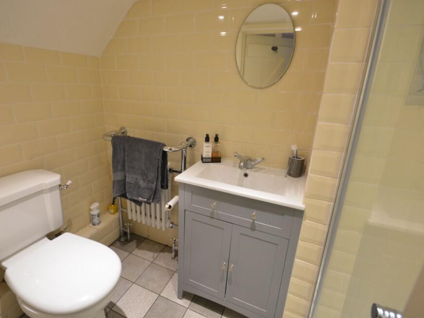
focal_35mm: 17
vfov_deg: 74.7
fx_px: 208
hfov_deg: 91.0
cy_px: 154
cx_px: 206
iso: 400
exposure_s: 1/8
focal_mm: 10
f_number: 8
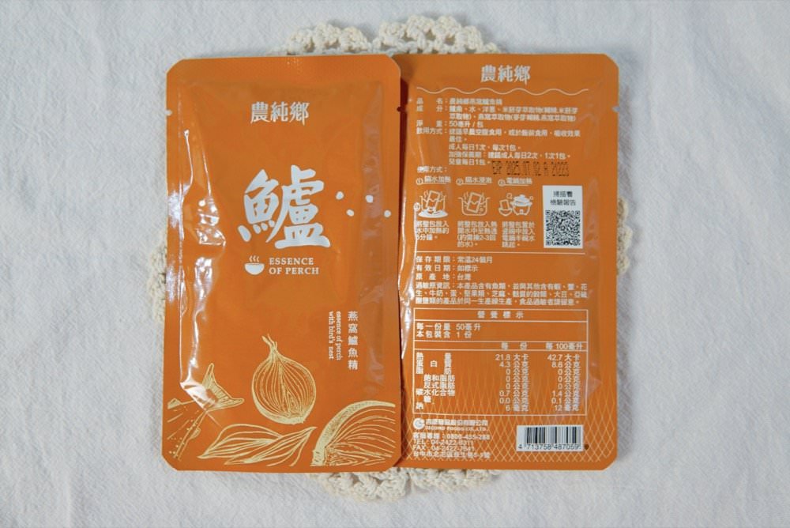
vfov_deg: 29.9
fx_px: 988
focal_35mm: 45
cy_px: 264
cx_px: 395
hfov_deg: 43.6
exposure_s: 1/60
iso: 160
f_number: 4
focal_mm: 30
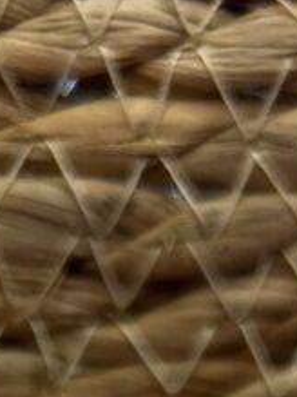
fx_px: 1855
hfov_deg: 9.1
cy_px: 1117
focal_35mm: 162
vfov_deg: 9.8
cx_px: 206
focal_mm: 5.7
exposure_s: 1/50
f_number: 1.5
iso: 64
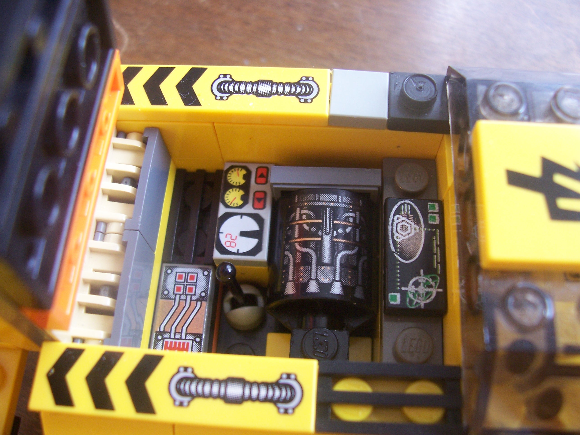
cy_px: 218
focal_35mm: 34
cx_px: 290
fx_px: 570
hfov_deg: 54.0
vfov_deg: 41.8
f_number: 2.7
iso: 160
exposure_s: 1/15
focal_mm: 5.6
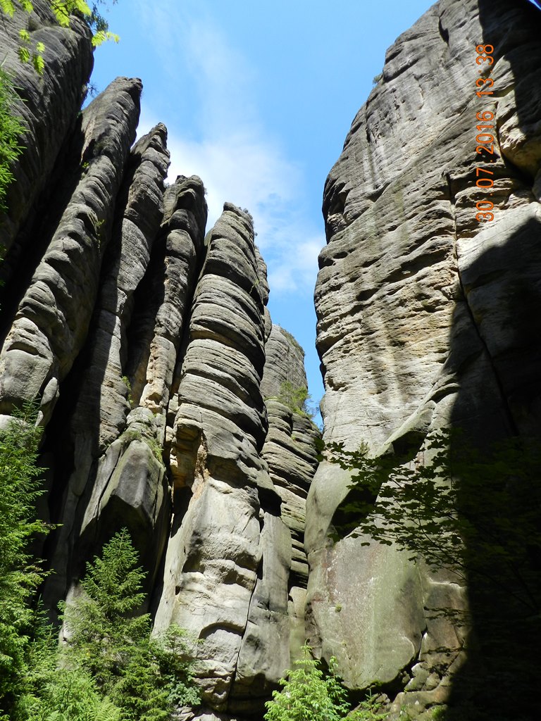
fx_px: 479
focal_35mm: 23
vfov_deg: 73.9
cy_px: 360
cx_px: 270
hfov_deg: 58.9
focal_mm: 4
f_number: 3.4
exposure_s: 1/640
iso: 160
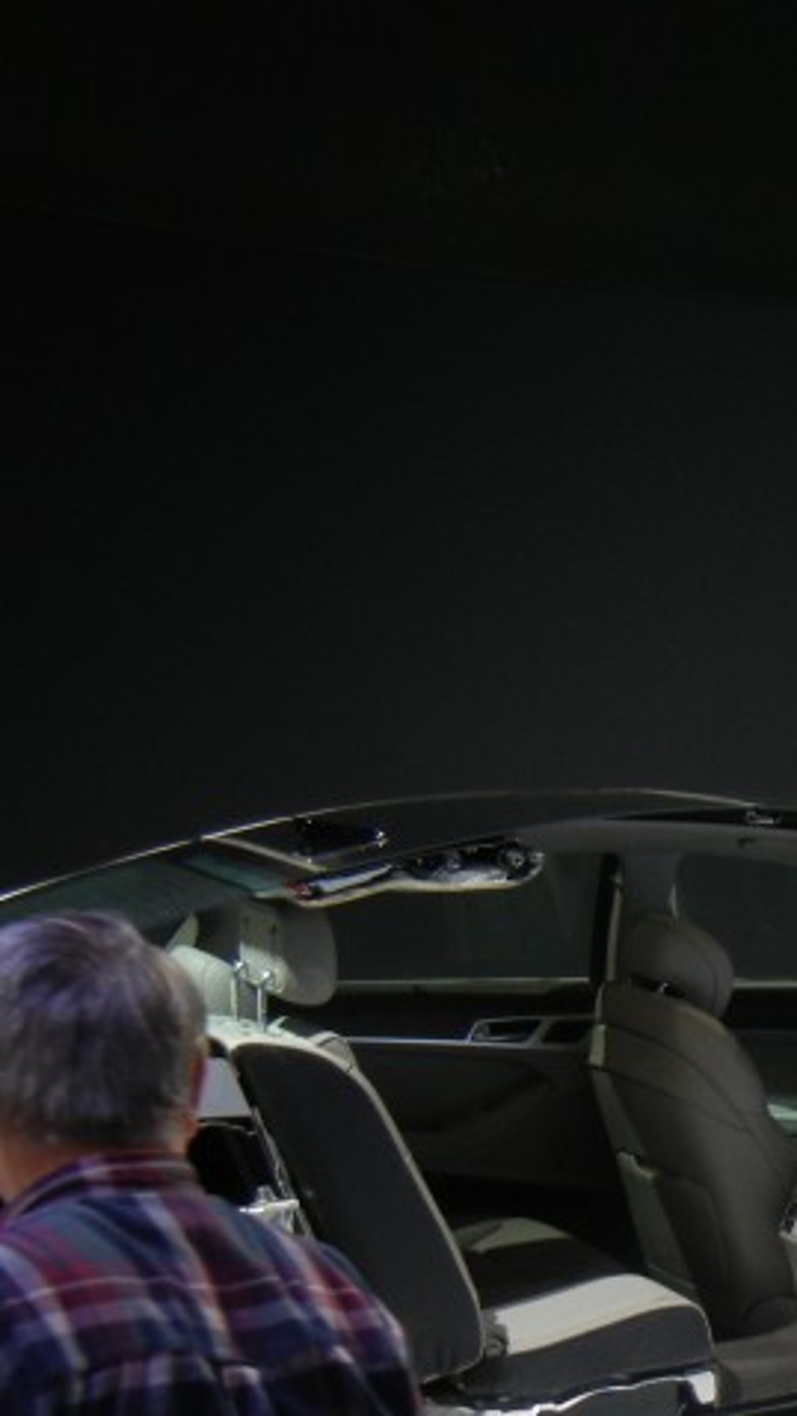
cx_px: 996
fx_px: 2629
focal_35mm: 70
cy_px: 1120
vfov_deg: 29.5
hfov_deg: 16.4
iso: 206
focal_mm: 5.4
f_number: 3.5
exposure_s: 1/72
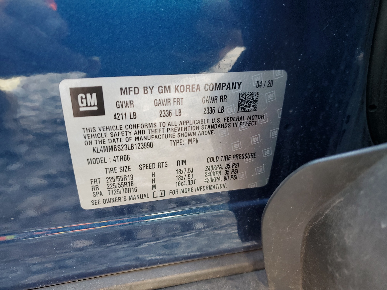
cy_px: 145
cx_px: 194
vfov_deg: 53.1
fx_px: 291
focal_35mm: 26
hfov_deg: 67.3
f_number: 1.5
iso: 62
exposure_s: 1/60.2
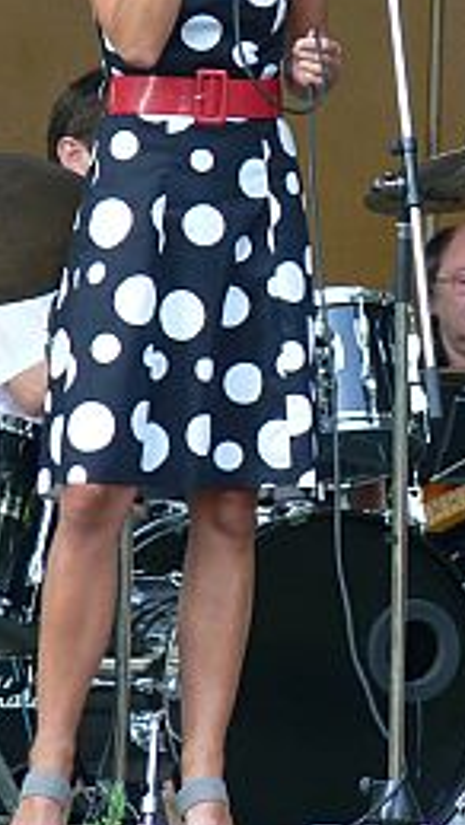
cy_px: 314
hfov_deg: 1.8
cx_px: 541
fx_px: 14487
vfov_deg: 3.3
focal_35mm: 662
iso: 80
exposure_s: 1/50
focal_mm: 60.5
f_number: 3.6
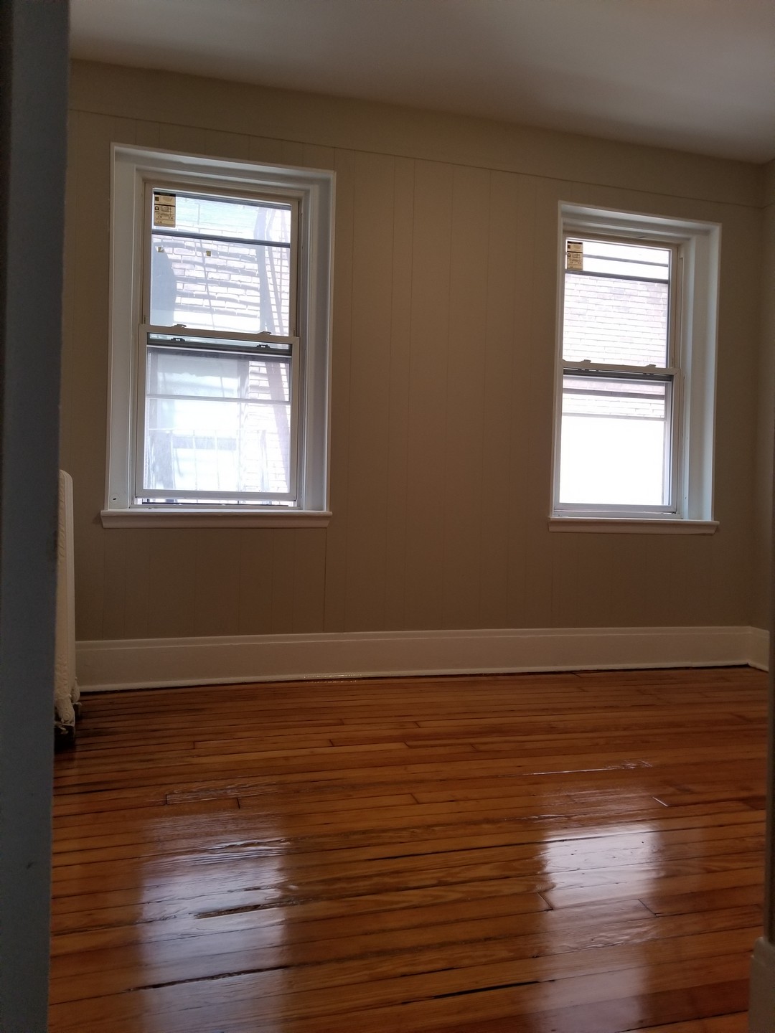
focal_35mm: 26
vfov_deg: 67.3
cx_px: 388
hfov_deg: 53.1
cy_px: 516
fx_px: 776
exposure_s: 1/120
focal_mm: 4.25
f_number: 1.7
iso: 160
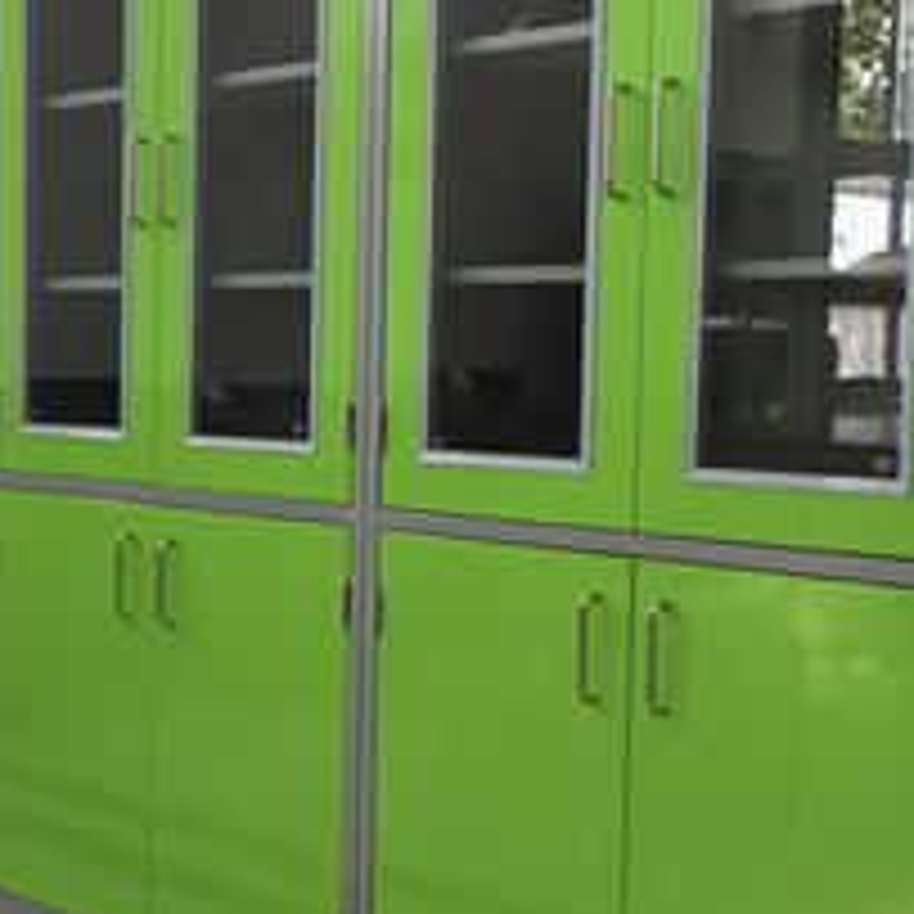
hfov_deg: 27.0
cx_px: 257
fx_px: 1882
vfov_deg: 27.3
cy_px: 484
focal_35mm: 63
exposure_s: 1/33
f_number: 2.2
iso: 50
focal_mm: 4.15
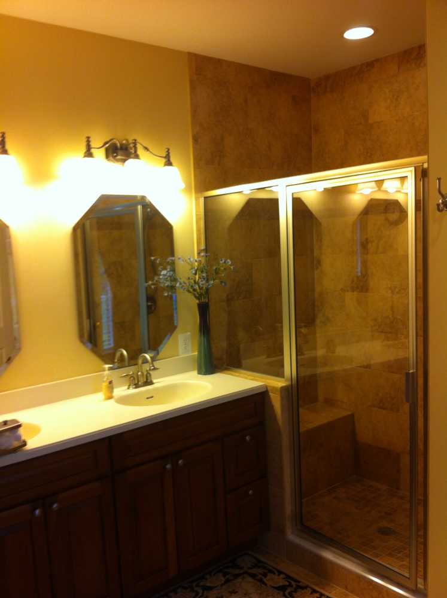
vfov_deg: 52.7
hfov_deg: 40.6
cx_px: 224
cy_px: 299
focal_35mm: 35
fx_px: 604
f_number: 2.8
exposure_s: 1/20
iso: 80
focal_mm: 3.85
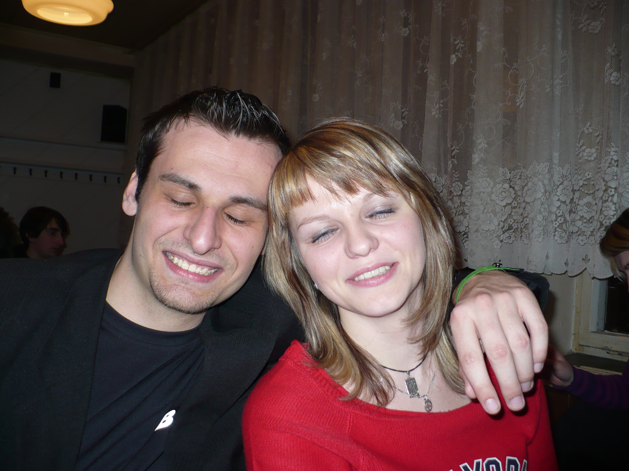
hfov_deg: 50.1
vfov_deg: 38.7
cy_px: 236
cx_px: 314
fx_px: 672
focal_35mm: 37
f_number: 2.8
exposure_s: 1/30
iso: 100
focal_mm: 6.1
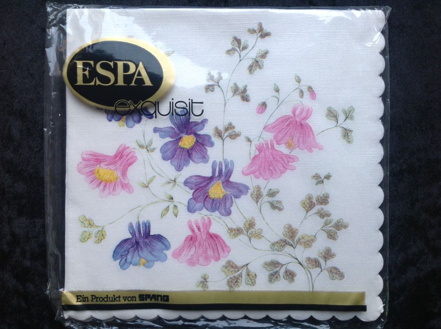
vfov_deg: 40.6
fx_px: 445
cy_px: 164
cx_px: 220
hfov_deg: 52.7
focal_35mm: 35
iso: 64
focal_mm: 4.28
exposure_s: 1/15
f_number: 2.4
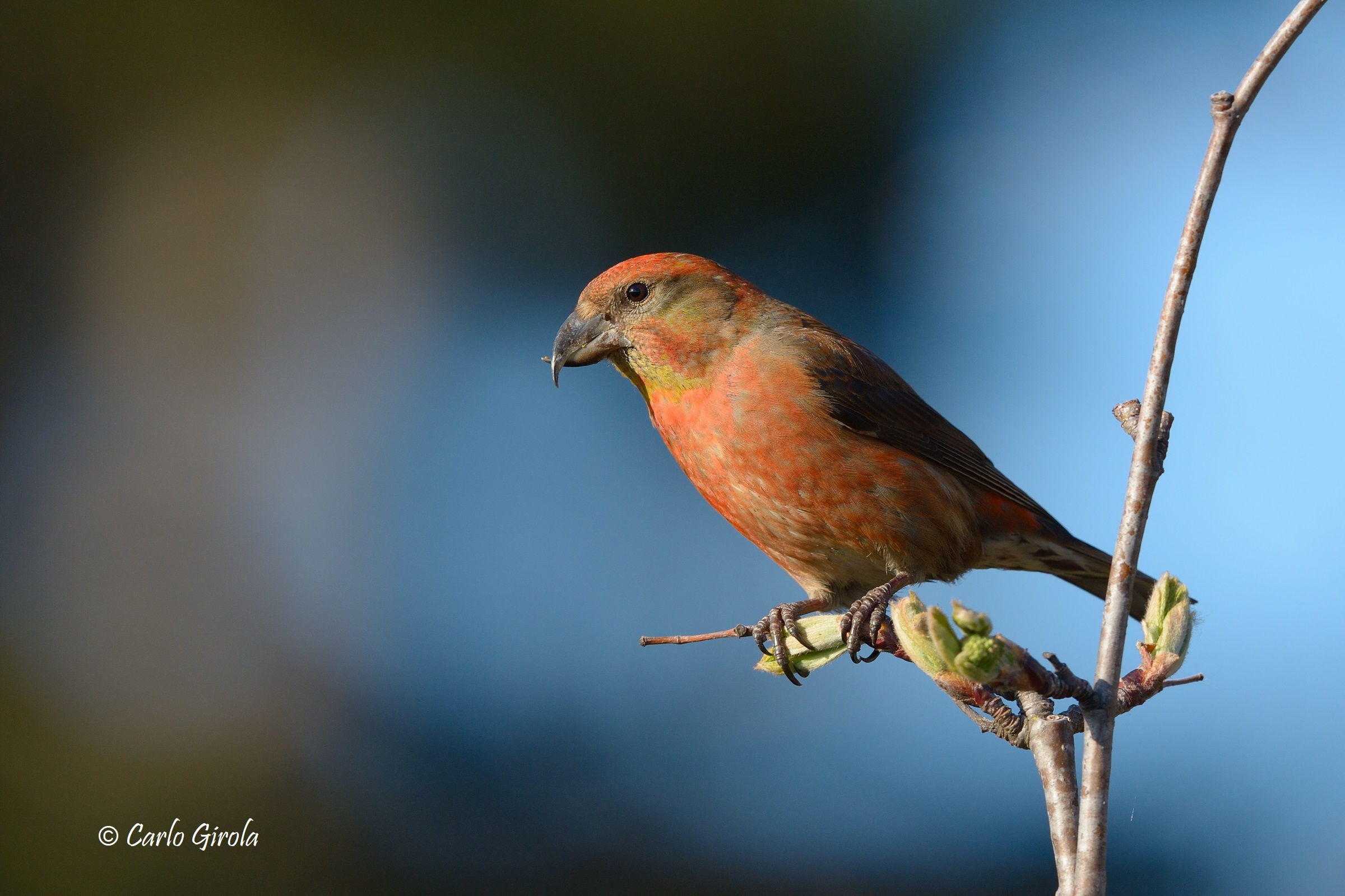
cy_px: 448
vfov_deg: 2.3
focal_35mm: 600
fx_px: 22411
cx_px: 672
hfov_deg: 3.4
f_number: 8
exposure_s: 1/1000
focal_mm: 600
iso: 800
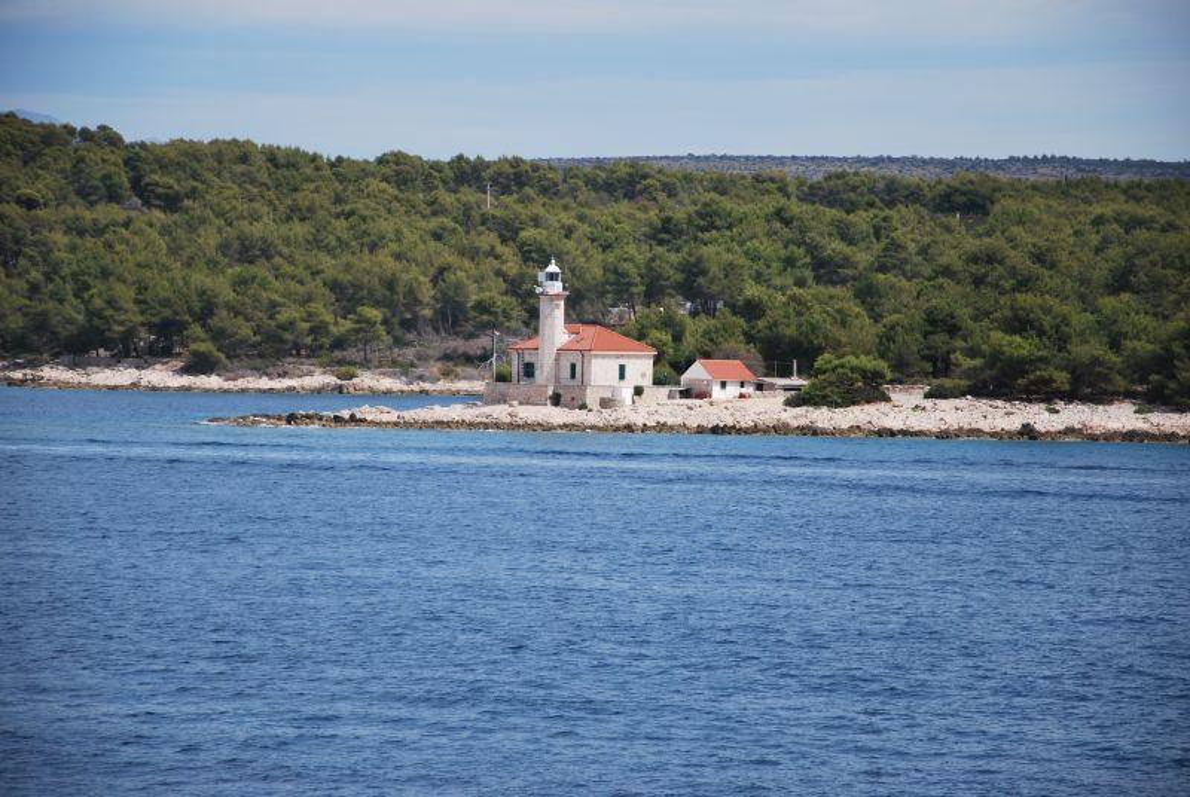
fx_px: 5214
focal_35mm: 158
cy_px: 398
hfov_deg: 13.0
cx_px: 595
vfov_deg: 8.7
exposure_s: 1/500
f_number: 5.6
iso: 100
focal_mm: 105
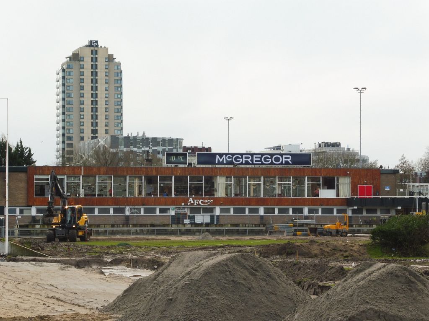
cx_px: 214
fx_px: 1907
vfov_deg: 9.6
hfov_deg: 12.8
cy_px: 160
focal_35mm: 154
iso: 100
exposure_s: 1/100
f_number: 7.1
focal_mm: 27.6
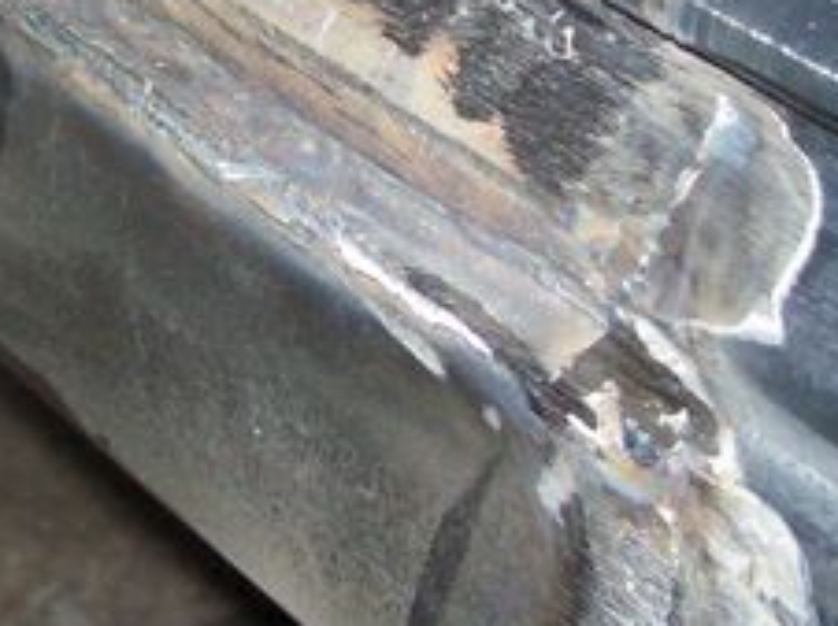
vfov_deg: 14.4
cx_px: 145
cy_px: 78
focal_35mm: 102
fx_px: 2467
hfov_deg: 19.1
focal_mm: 6
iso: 200
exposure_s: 1/64
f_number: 2.7
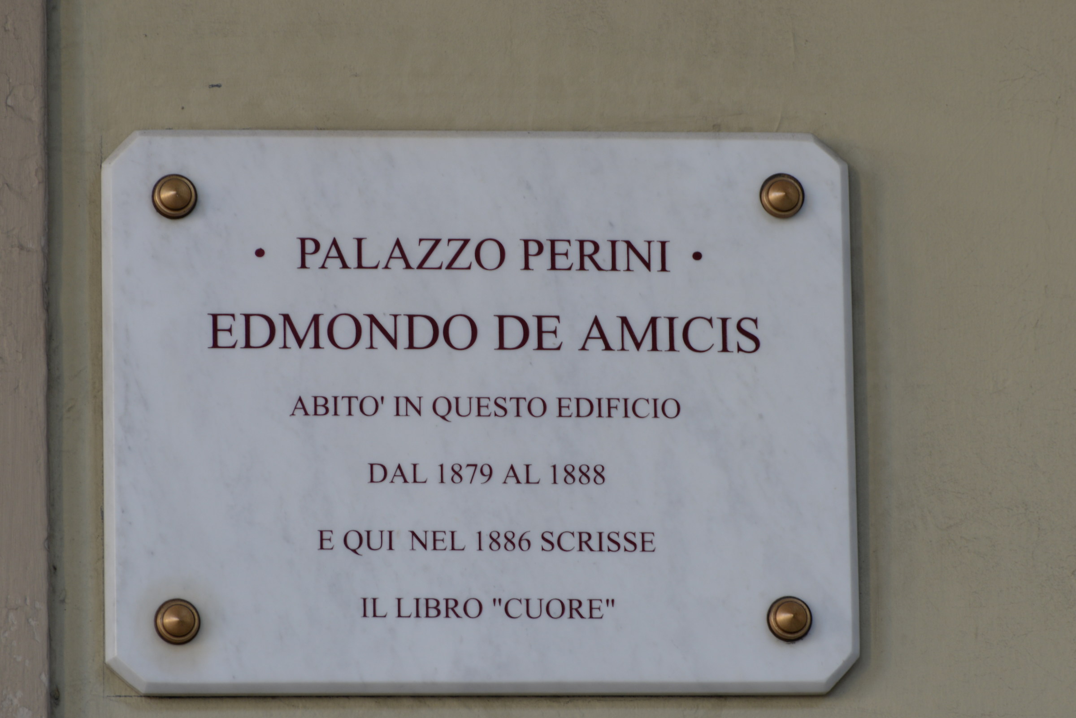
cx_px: 538
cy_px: 359
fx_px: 8072
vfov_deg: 5.1
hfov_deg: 7.6
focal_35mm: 270
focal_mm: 270
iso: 400
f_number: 8
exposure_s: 1/40
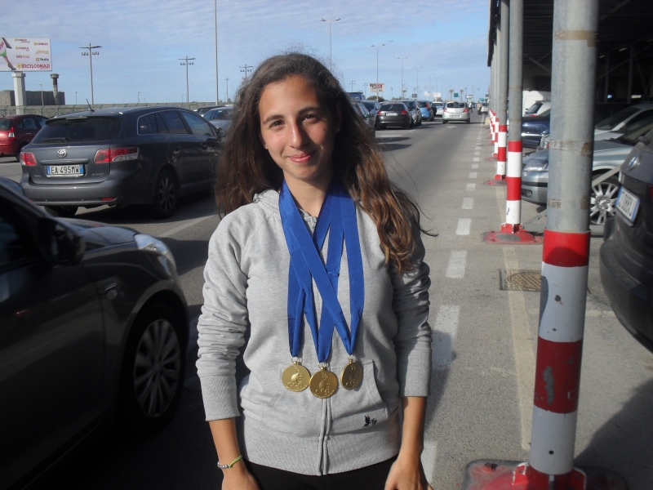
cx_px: 326
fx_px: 660
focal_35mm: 35
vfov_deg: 40.7
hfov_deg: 52.6
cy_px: 245
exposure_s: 1/180
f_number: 8.4
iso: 100
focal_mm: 6.3
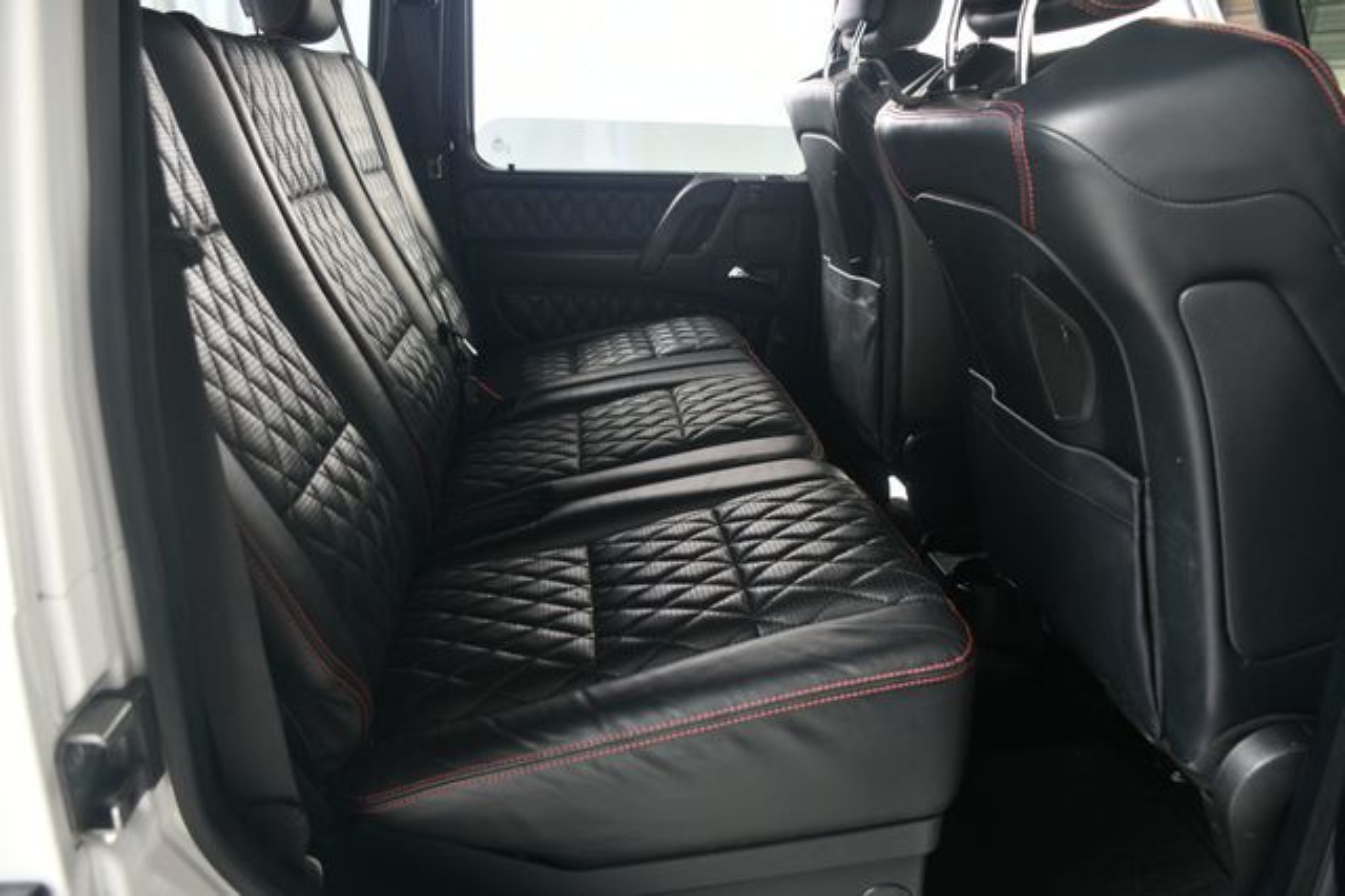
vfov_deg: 47.9
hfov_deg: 67.4
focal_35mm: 27
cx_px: 672
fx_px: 1008
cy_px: 448
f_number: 3.5
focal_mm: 18
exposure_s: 1/160
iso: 100
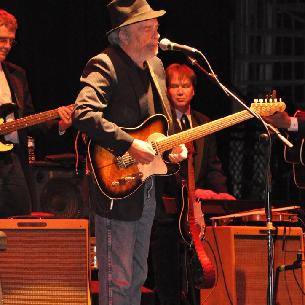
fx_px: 2532
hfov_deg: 6.9
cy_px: 165
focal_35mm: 254
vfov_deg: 6.9
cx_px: 146
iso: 3200
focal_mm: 120
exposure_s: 1/60
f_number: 5.6
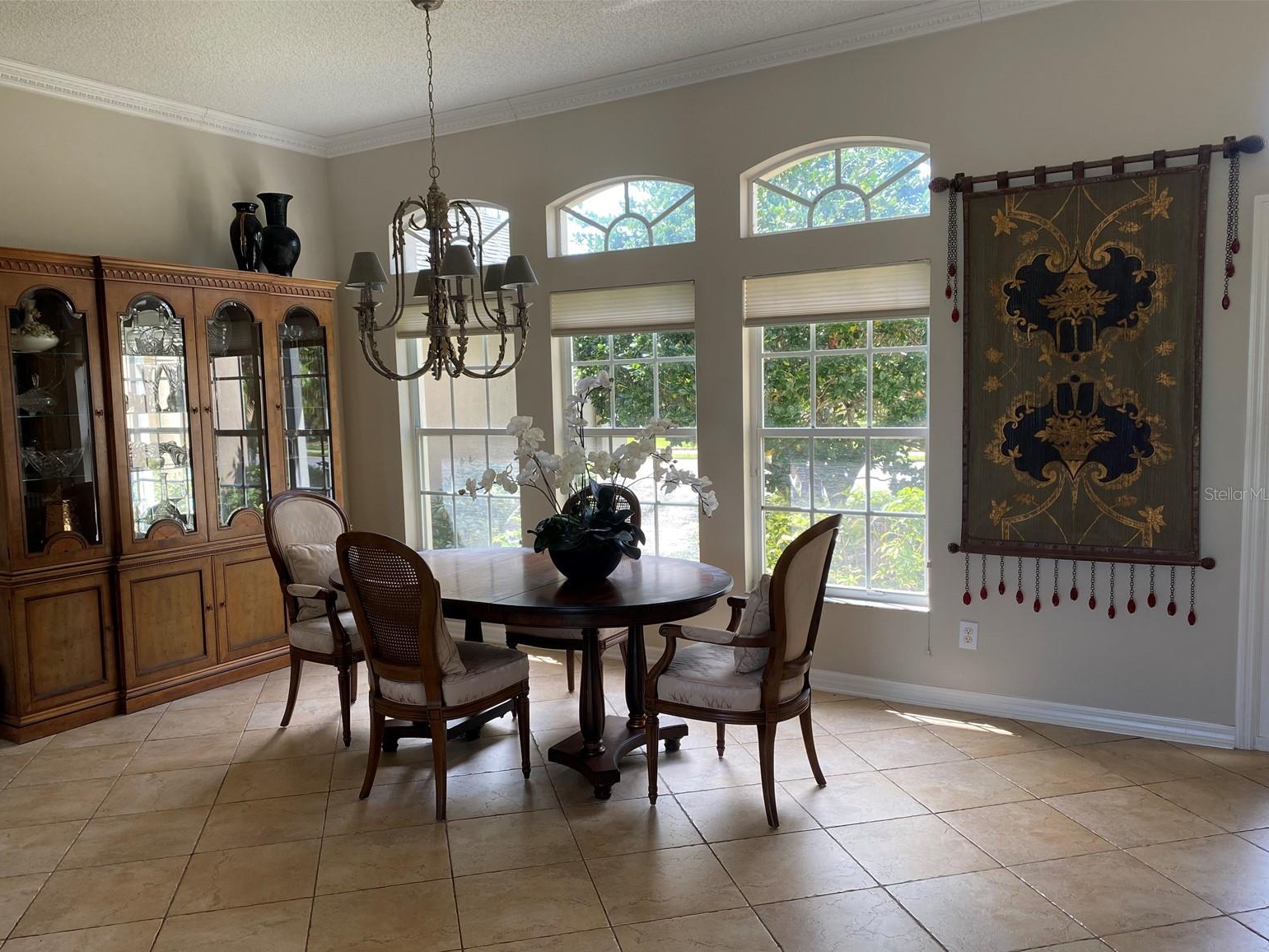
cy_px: 493
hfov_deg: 65.3
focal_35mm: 27
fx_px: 990
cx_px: 623
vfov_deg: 51.3
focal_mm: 4.25
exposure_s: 1/121
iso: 40
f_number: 1.8
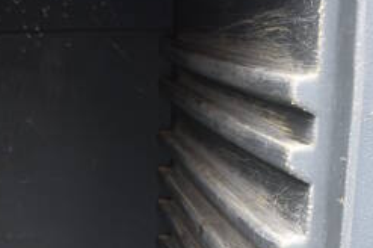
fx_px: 1035
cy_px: 426
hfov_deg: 19.8
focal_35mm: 100
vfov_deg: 12.6
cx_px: 3
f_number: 5.6
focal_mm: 18
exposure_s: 1/125
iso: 250
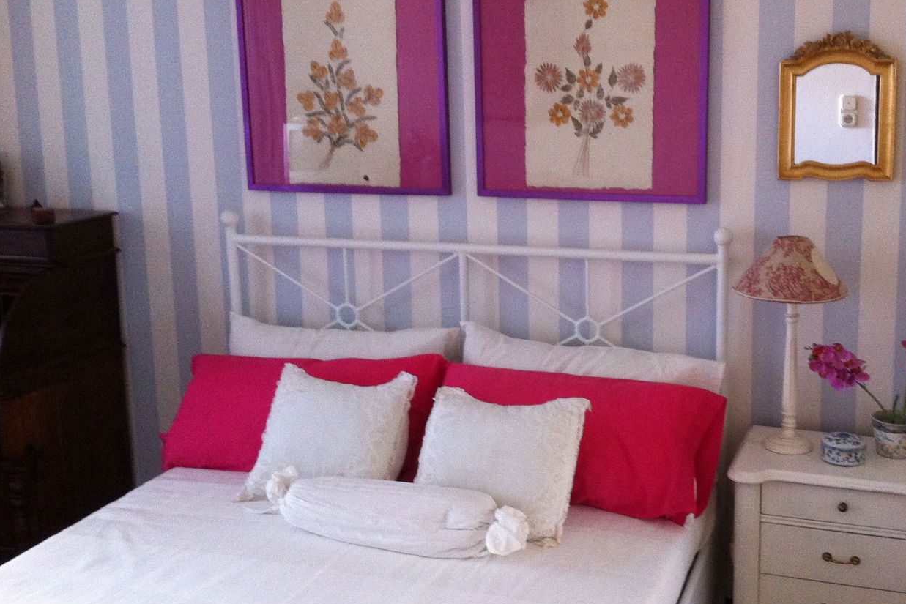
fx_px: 1183
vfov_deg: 28.6
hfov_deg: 41.6
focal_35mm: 47
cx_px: 560
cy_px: 254
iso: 250
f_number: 2.8
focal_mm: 3.85
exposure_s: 1/15
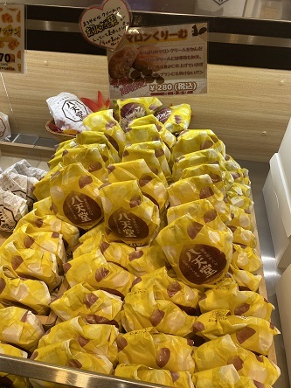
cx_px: 146
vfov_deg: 67.3
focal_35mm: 26
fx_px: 291
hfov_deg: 53.1
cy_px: 194
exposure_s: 1/263
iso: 32
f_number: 1.8
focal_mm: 4.25
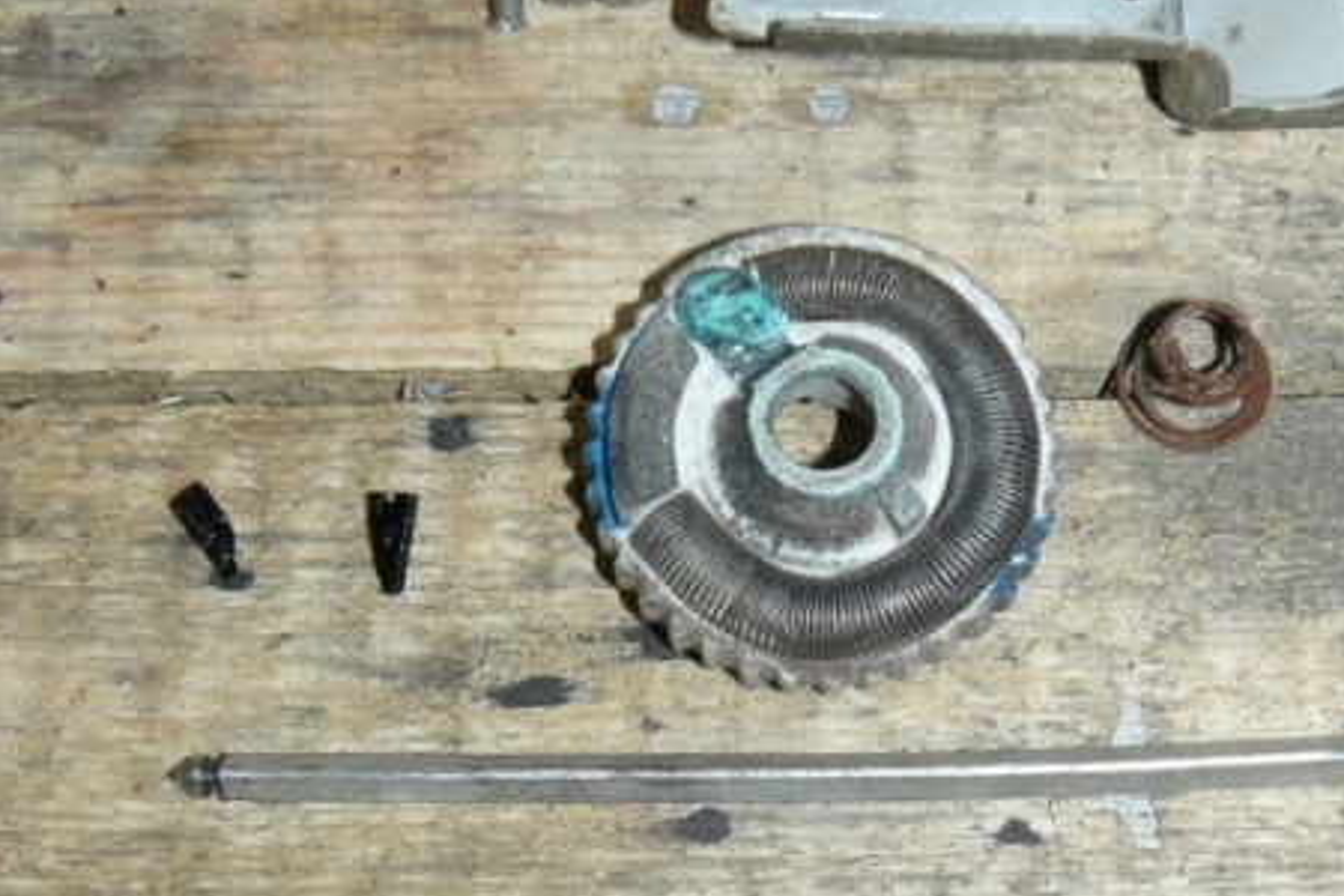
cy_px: 343
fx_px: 2576
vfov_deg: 19.7
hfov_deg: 29.1
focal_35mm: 69
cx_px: 875
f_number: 4
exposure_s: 1/30
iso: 100
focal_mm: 6
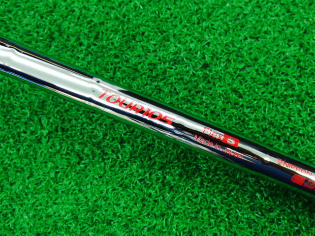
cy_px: 118
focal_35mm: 37
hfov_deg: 50.1
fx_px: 337
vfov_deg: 38.7
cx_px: 158
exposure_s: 1/30
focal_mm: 6.42
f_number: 3.6
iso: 400
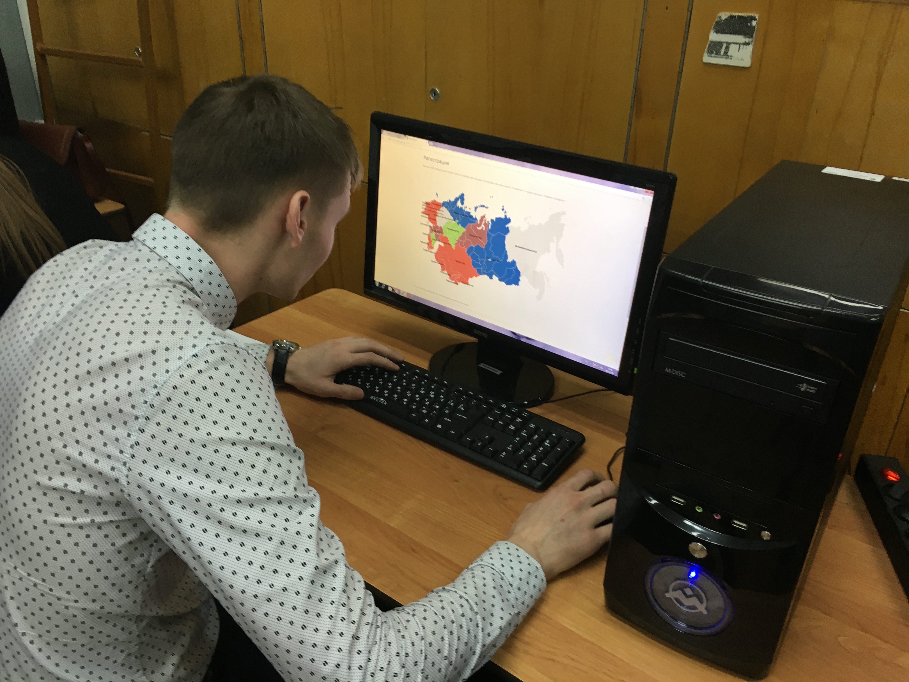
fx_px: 762
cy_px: 341
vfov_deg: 48.2
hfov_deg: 61.7
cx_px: 454
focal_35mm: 29
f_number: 2.2
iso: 64
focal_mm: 4.15
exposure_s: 1/33
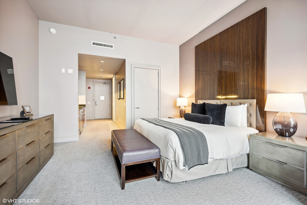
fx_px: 132
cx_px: 154
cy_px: 102
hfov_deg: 98.5
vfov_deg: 75.5
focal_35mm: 16
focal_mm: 15.5
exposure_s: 1/3.33
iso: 200
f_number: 9.5
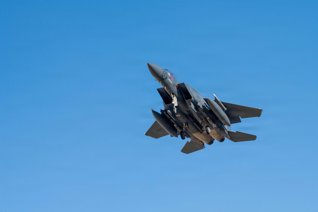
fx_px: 1078
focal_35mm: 122
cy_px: 106
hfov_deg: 16.8
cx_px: 159
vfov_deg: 11.2
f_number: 10
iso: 2000
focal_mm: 122
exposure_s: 1/1000
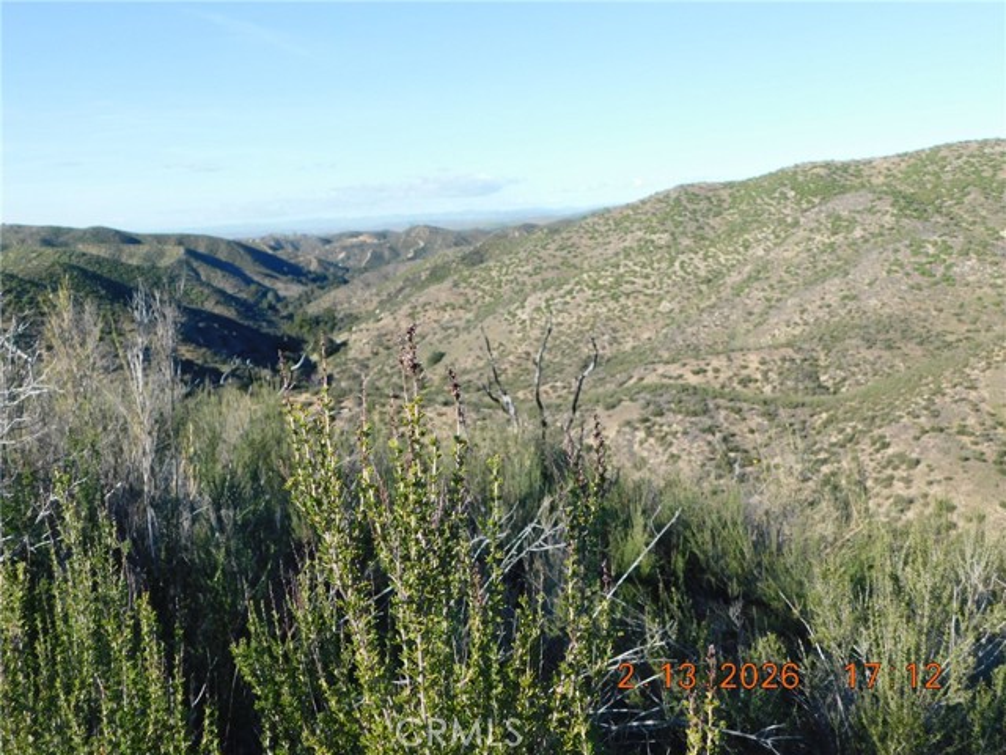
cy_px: 378
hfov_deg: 51.4
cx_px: 503
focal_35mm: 36
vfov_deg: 39.7
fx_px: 1046
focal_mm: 6.3
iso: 125
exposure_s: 1/640
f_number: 3.5
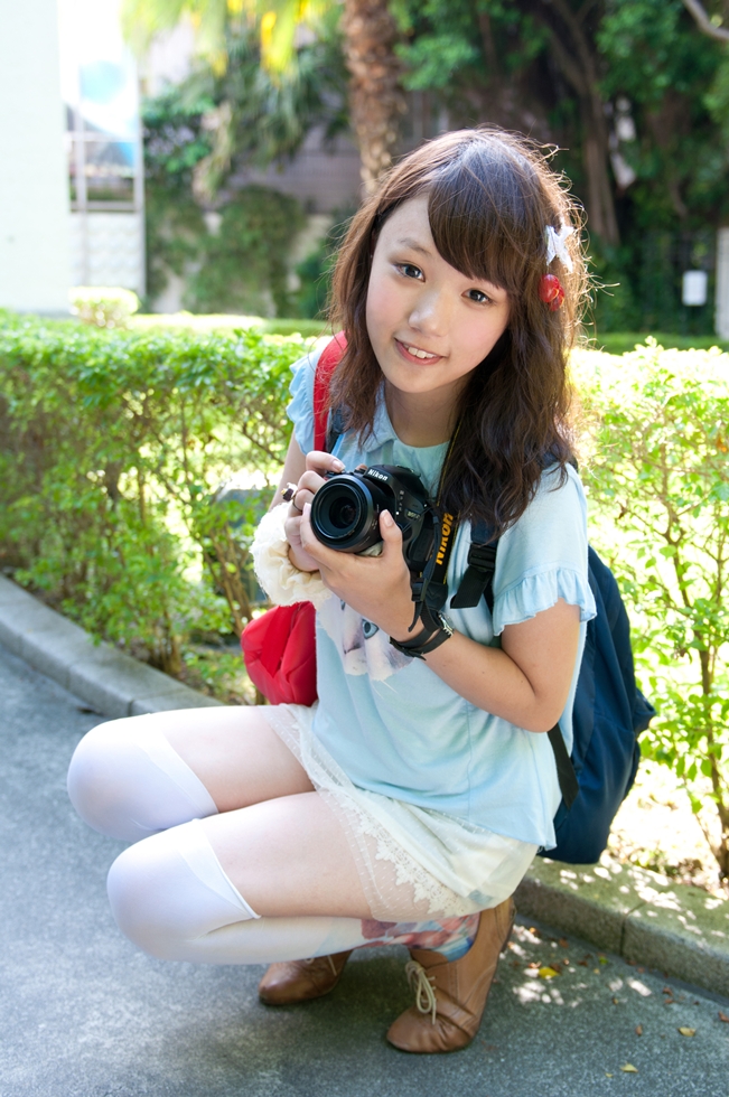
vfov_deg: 46.4
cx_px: 364
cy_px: 548
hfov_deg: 31.8
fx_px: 1279
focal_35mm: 42
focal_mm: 28
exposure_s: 1/160
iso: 200
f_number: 2.8
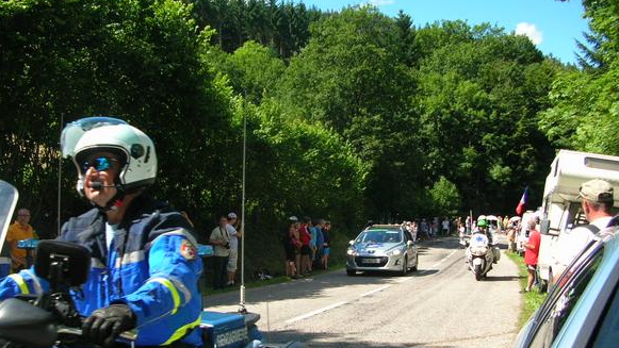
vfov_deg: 28.3
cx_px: 296
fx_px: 689
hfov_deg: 48.3
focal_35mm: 42
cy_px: 206
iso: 50
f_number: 2.8
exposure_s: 1/485
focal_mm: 5.8
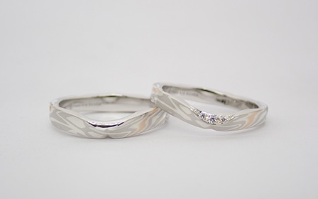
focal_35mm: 82
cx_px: 159
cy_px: 112
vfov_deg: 15.9
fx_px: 711
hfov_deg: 25.2
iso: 200
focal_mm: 13.65
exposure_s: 1/125
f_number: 4.1
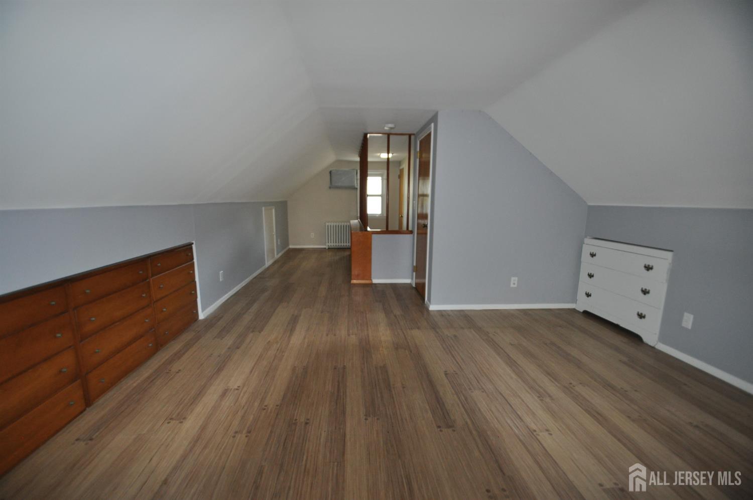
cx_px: 376
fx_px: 313
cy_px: 250
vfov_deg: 77.1
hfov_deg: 100.5
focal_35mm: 15
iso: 800
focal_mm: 10
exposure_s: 1/60
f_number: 3.5
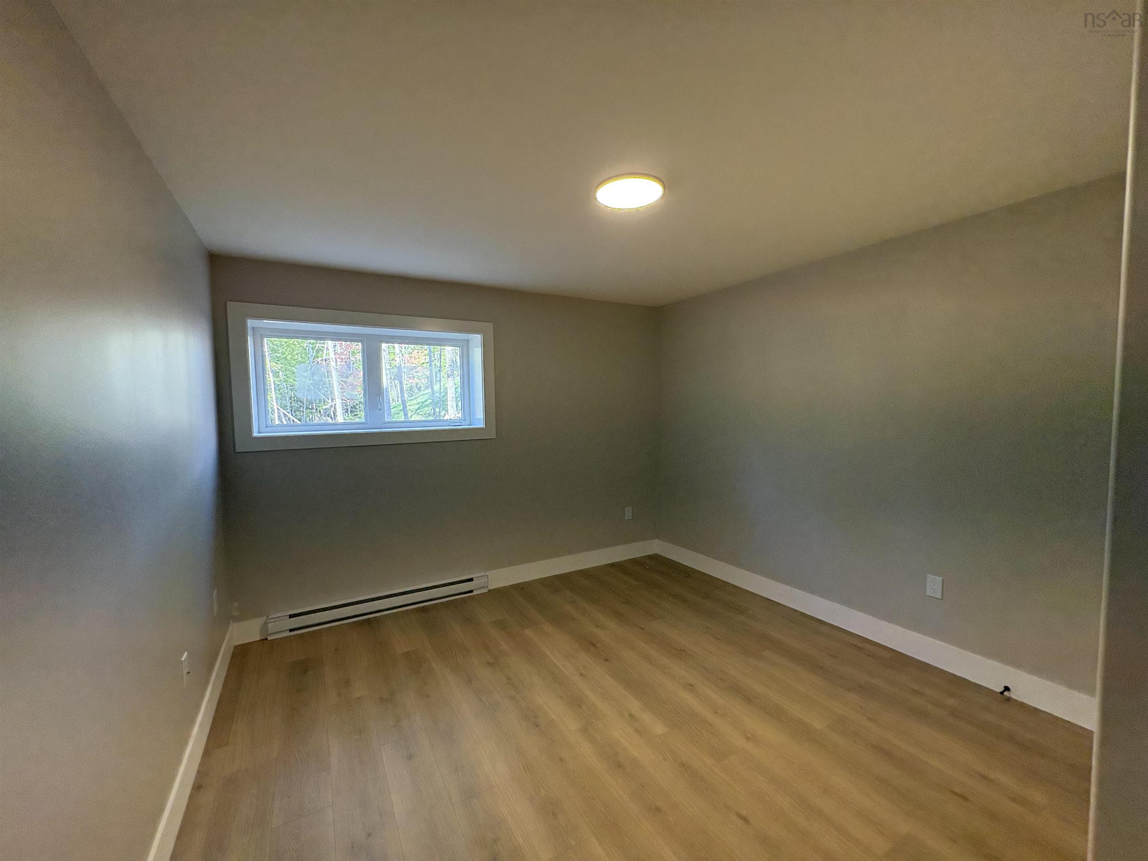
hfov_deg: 102.1
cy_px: 430
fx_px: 464
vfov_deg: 85.7
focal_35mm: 14
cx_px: 574
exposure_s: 1/120
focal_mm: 2.22
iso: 320
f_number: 2.2
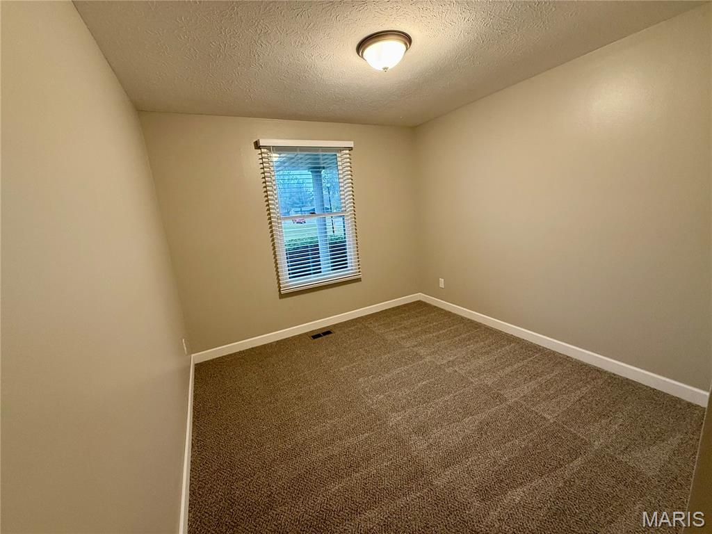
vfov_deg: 85.7
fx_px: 288
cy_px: 267
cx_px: 356
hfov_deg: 102.1
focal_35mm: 14
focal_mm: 2.22
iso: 400
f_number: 2.2
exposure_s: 1/60
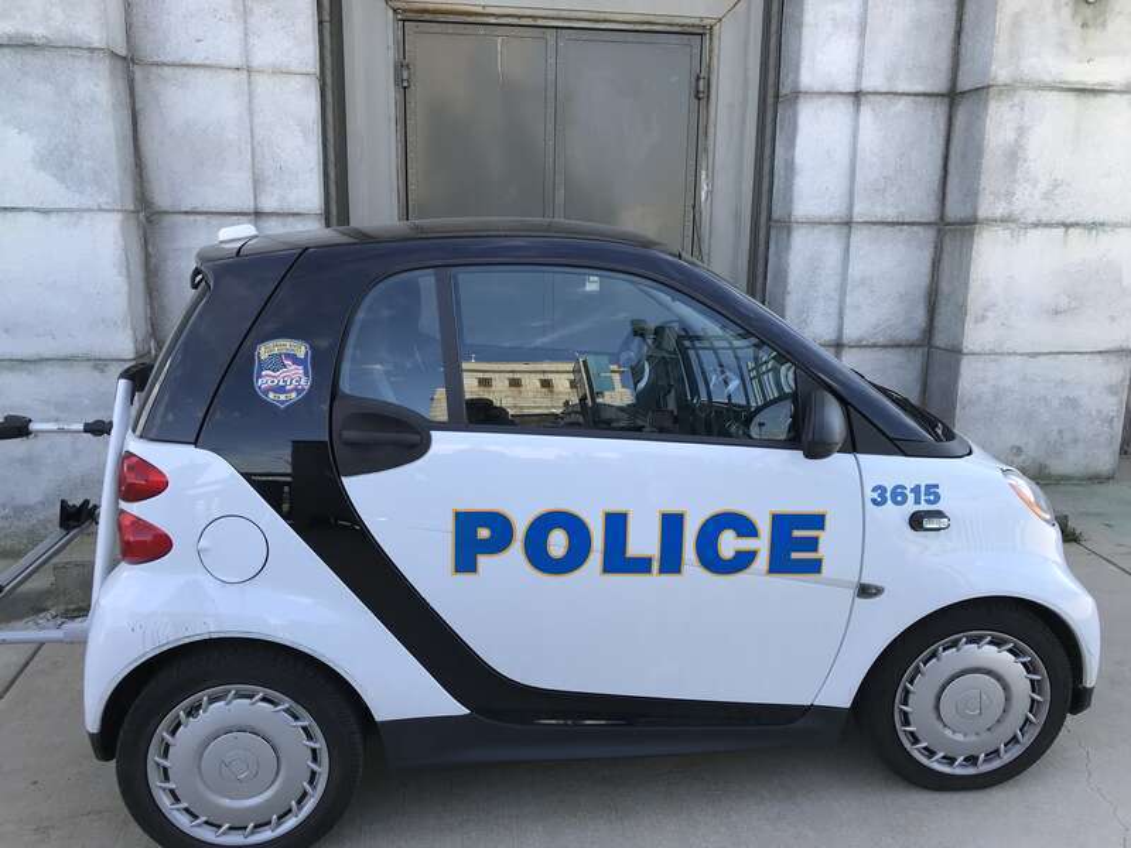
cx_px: 566
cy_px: 424
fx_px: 915
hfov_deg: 63.4
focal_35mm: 28
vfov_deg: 49.7
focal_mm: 3.99
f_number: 1.8
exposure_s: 1/431
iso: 20
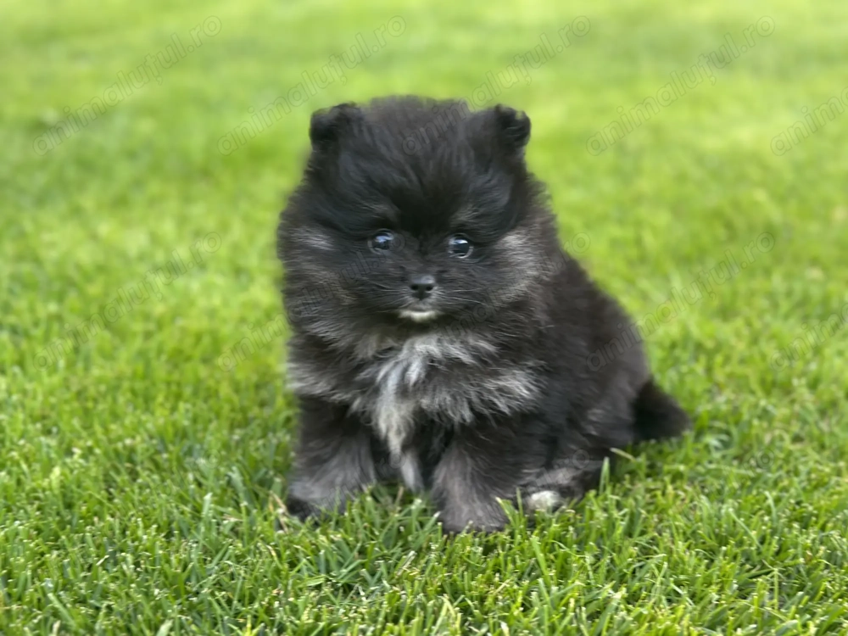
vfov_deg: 30.3
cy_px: 318
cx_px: 424
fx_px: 1176
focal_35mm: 48
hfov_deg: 39.7
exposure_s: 1/114
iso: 125
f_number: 1.78
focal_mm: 6.86
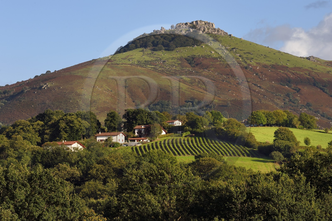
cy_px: 110
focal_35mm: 155
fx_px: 1428
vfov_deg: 8.8
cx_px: 166
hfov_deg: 13.3
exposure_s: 1/250
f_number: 11
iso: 200
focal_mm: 155
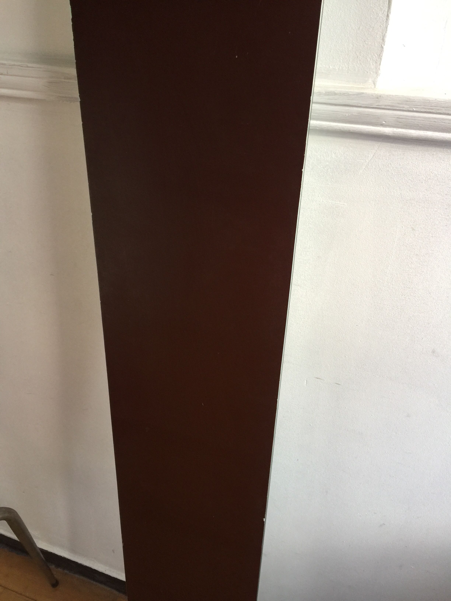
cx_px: 226
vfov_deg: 61.7
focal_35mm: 29
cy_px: 300
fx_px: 504
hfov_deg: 48.2
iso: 64
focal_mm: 4.15
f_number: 2.2
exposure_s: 1/17
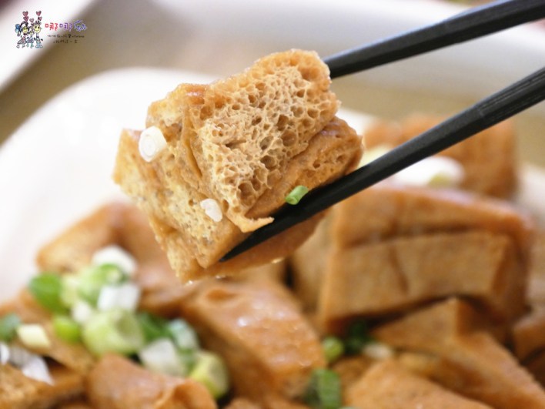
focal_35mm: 260
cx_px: 272
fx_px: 4093
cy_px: 204
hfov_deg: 7.6
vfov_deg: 5.7
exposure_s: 1/30
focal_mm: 130
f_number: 5.6
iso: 3200
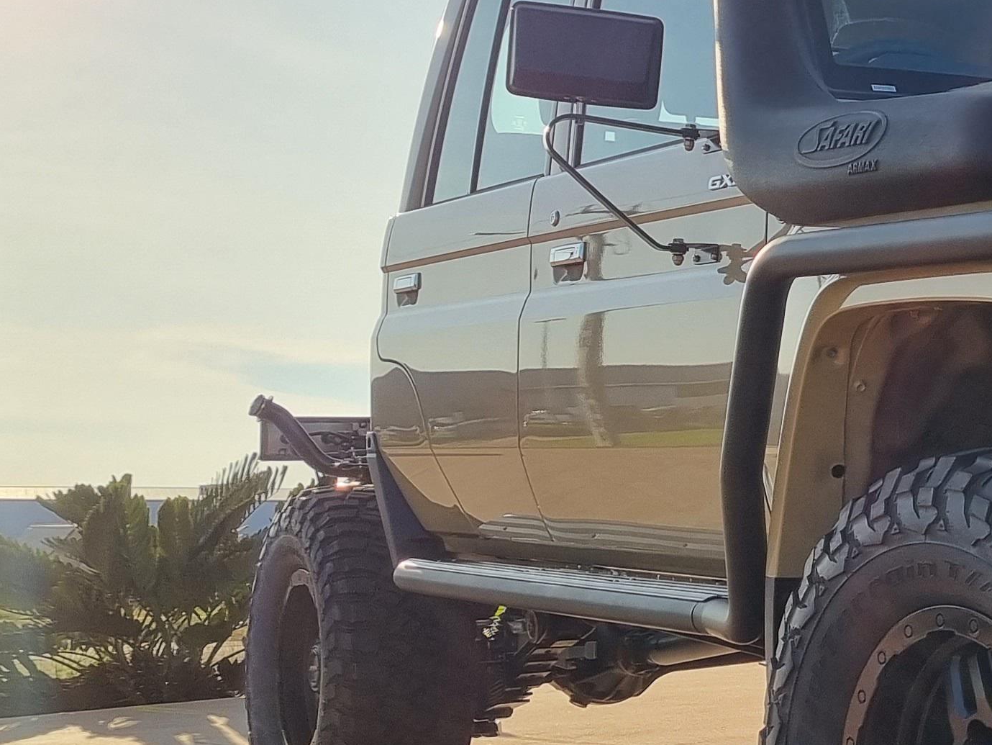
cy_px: 310
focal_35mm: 76
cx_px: 1345
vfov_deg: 19.4
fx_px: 2179
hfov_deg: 22.5
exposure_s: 1/2448
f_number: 1.8
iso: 50
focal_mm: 5.4
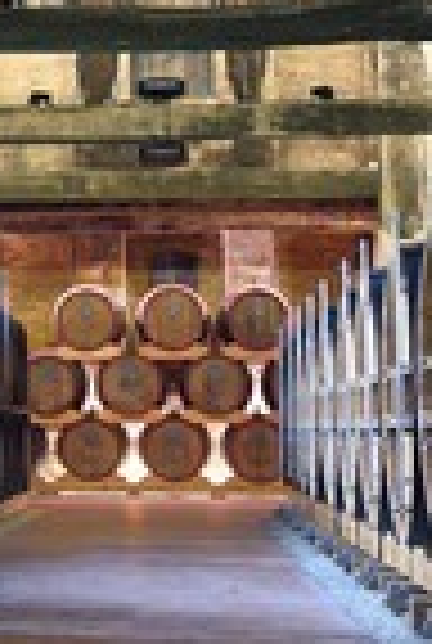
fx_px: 2203
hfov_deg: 10.9
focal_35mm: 123
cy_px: 158
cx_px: -180
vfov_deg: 16.5
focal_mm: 42
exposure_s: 2
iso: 400
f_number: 8
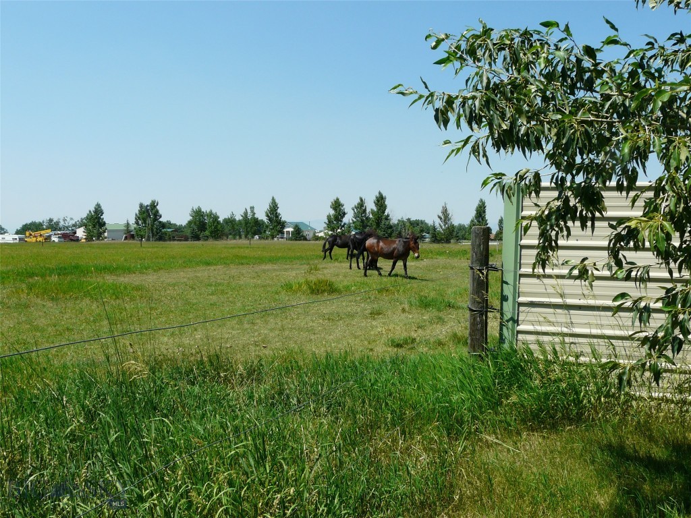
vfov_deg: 41.8
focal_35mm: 34
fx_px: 679
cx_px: 346
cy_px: 259
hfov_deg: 54.0
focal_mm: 5.6
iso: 100
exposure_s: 1/400
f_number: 5.6
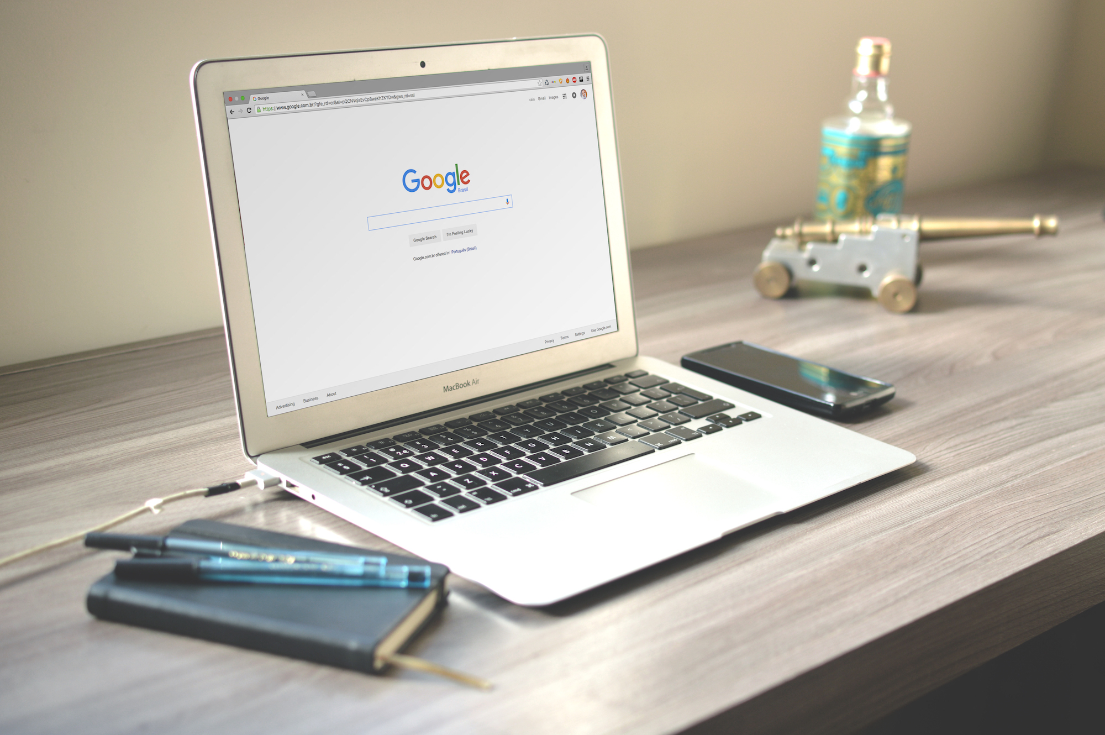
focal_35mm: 52
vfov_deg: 25.7
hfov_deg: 37.9
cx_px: 552
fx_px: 1610
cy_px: 368
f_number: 2.5
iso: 100
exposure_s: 1/125
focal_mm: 35
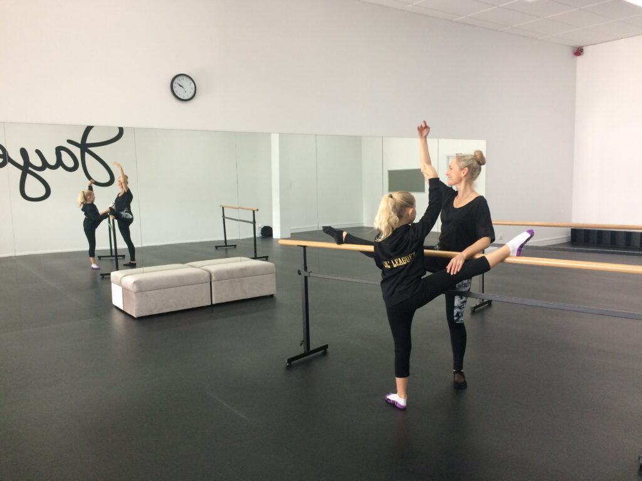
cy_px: 240
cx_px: 321
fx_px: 538
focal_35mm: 29
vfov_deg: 48.2
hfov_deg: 61.7
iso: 64
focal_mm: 4.15
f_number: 2.2
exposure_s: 1/33
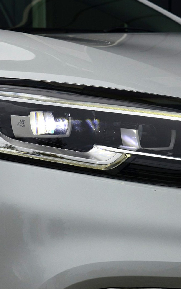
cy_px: 145
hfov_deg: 10.9
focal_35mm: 120
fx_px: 947
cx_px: 41
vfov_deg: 17.4
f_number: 10
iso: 400
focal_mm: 52
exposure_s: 1/320
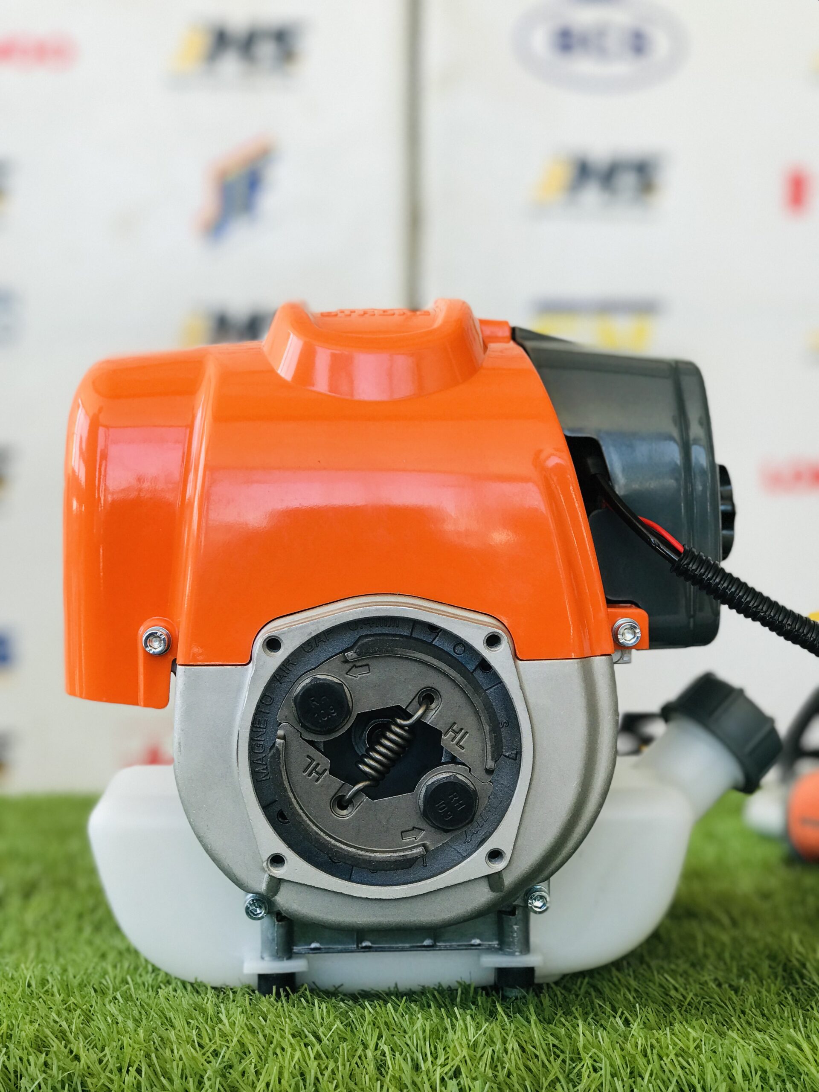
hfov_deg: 25.7
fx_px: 1798
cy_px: 546
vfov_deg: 33.8
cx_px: 410
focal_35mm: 57
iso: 32
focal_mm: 6.6
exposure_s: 1/100
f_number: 2.8
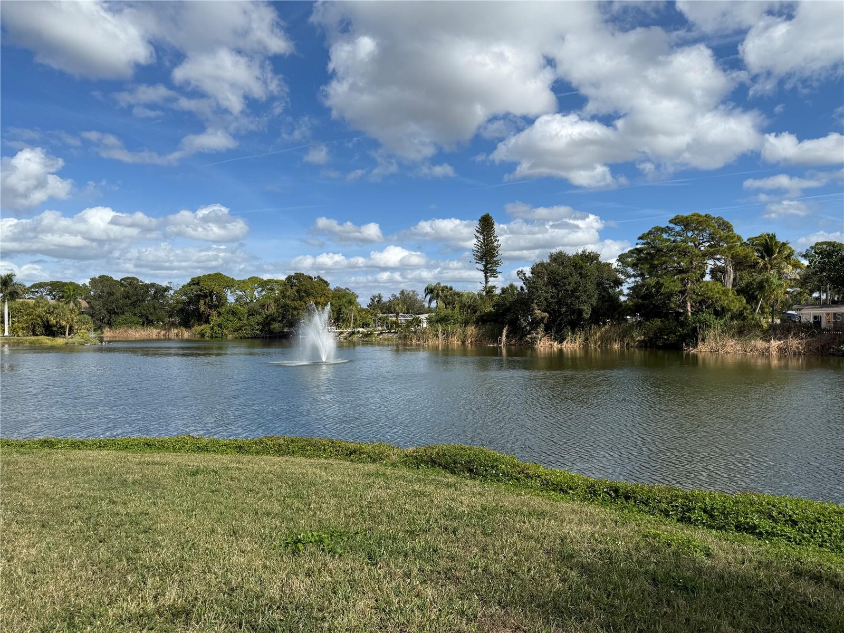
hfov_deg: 71.6
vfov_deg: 56.8
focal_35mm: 24
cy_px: 316
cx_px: 422
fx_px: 585
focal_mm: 6.76
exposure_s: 1/6711
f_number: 1.78
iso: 80
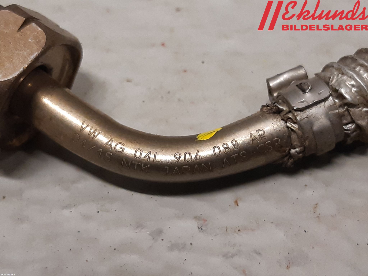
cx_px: 184
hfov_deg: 67.3
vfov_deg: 53.1
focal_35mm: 26
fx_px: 276
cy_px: 138
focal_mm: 3.93
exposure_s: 1/50
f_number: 1.7
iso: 125
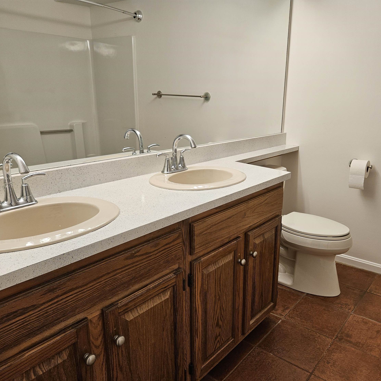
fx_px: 349
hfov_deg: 57.0
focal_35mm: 28
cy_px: 196
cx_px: 222
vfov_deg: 57.3
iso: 100
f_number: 1.8
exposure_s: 1/120
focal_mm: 5.4
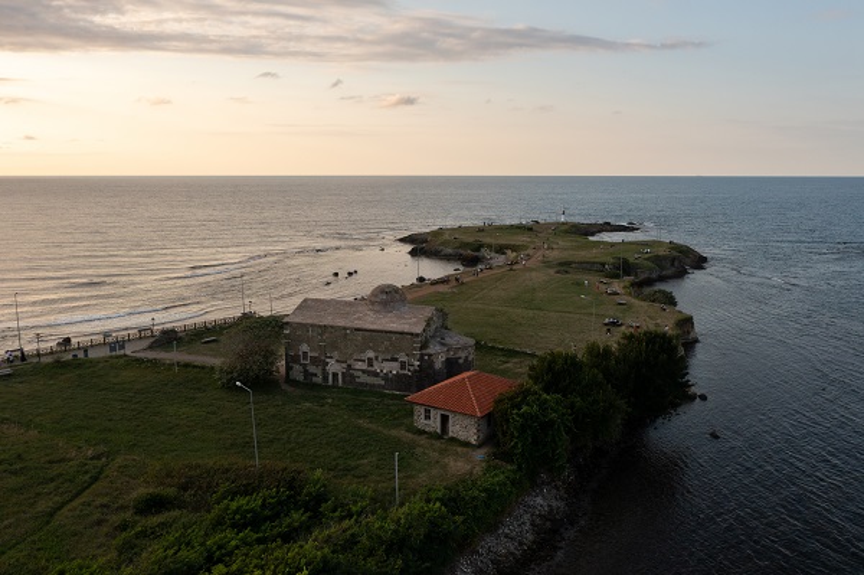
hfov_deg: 65.5
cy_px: 288
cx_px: 432
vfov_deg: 46.3
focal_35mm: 28
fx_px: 671
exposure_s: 1/200
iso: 100
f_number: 7.1
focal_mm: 10.26
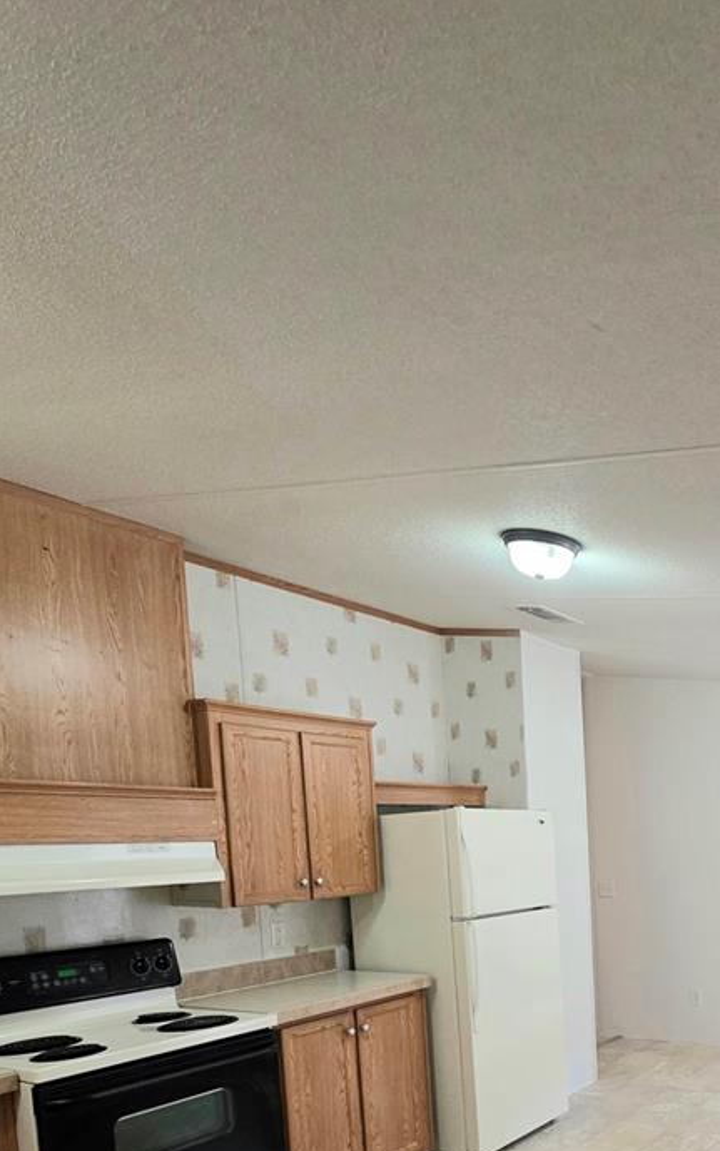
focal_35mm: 24
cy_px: 919
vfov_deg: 67.8
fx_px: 753
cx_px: 670
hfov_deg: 45.5
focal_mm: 2.2
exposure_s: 1/120
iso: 250
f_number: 1.9
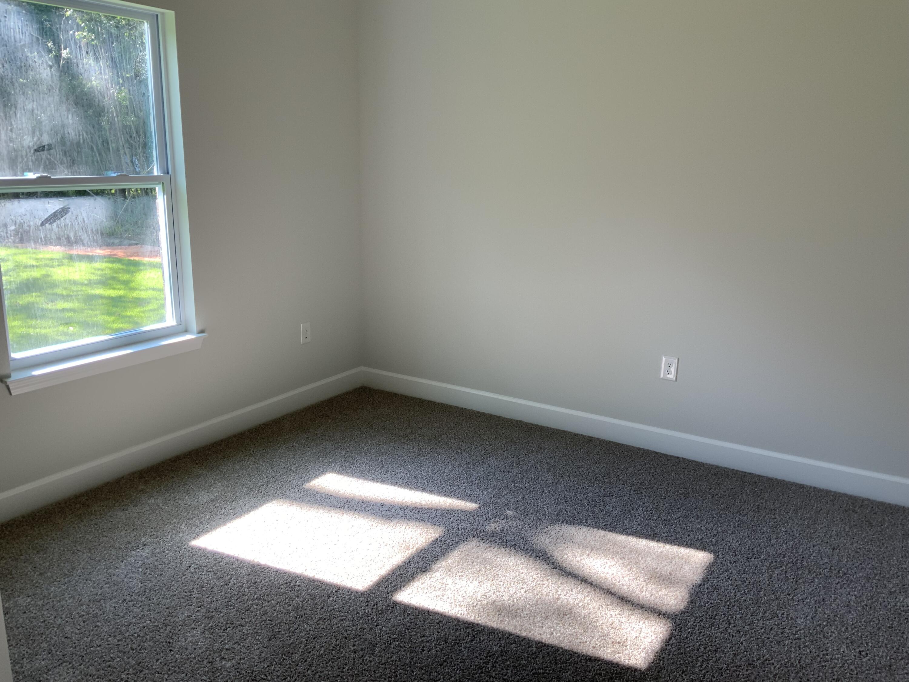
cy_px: 341
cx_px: 454
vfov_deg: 48.2
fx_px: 762
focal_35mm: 29
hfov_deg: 61.7
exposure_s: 1/120
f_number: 1.8
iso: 40
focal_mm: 3
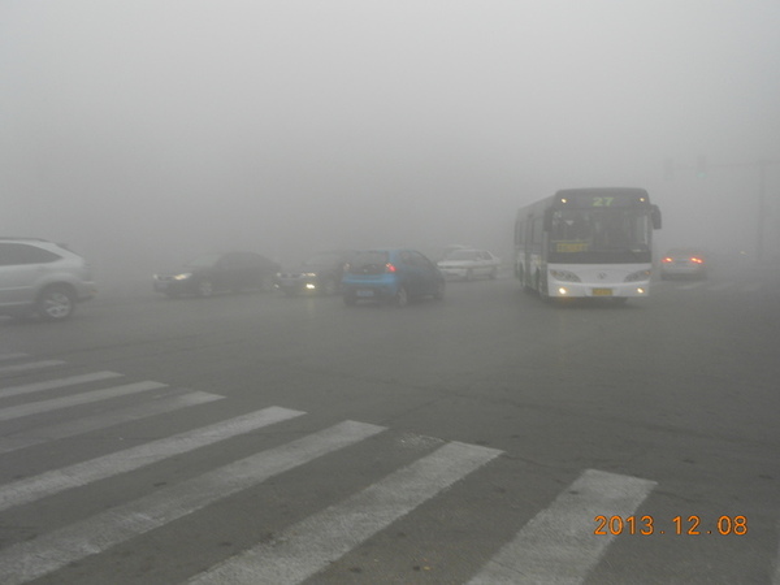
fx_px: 586
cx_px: 390
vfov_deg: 53.1
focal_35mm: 26
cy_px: 292
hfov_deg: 67.3
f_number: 3.2
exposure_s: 1/125
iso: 100
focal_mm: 4.6
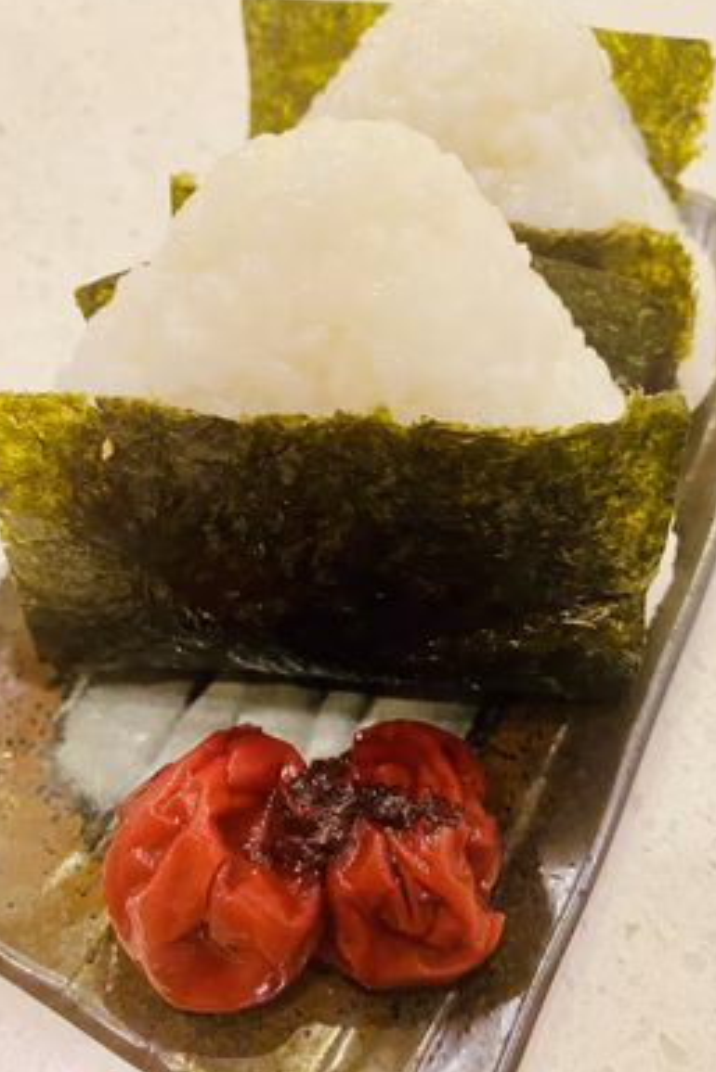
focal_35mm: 27
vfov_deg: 67.3
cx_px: 390
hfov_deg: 47.9
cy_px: 518
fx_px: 805
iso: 320
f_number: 1.8
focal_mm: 4.25
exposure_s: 1/60
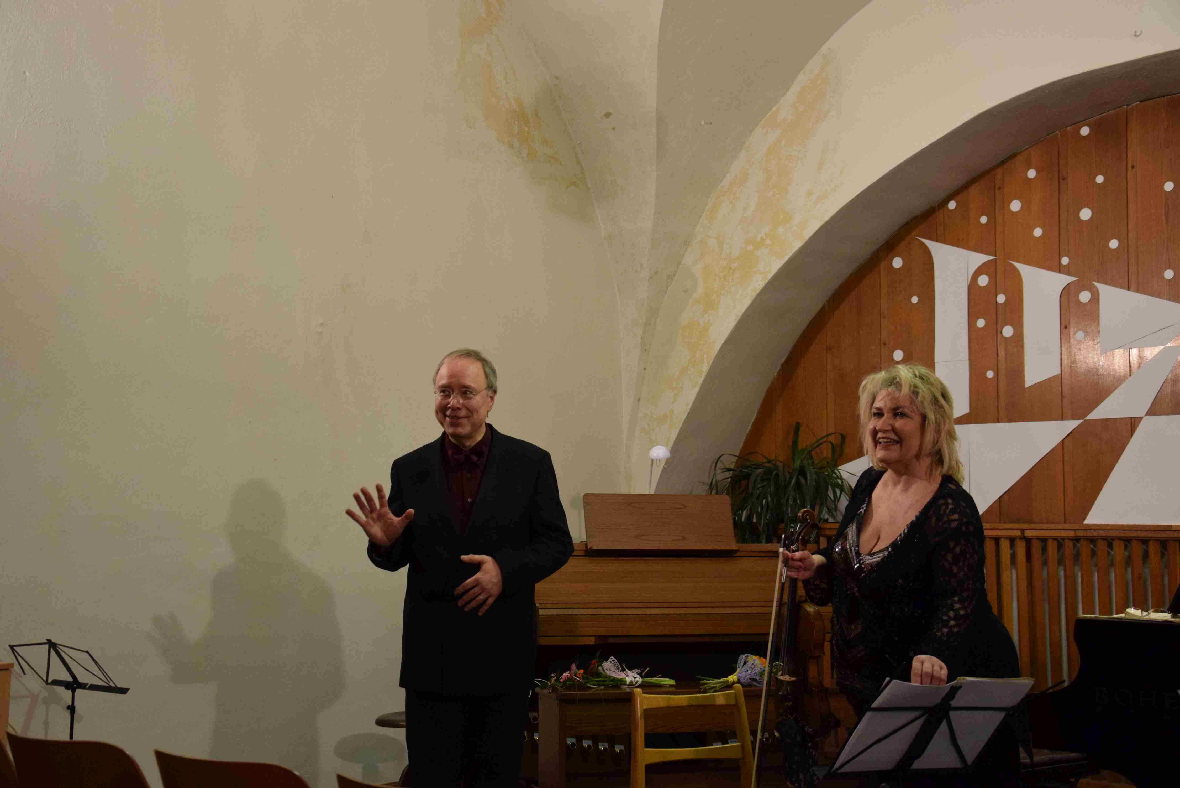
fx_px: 1672
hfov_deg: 38.9
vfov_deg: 26.5
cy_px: 394
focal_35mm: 51
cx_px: 590
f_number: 4.5
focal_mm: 34
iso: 1600
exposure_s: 1/80
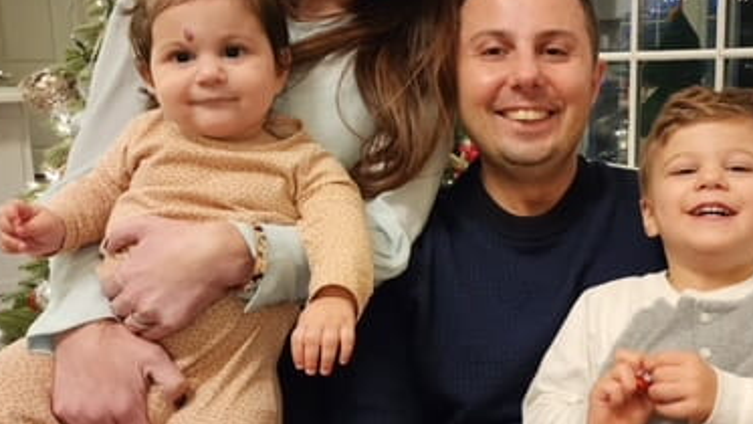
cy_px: 216
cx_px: 454
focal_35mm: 43
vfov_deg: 27.7
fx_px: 859
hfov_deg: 47.1
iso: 1000
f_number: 1.8
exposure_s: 1/120
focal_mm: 6.4
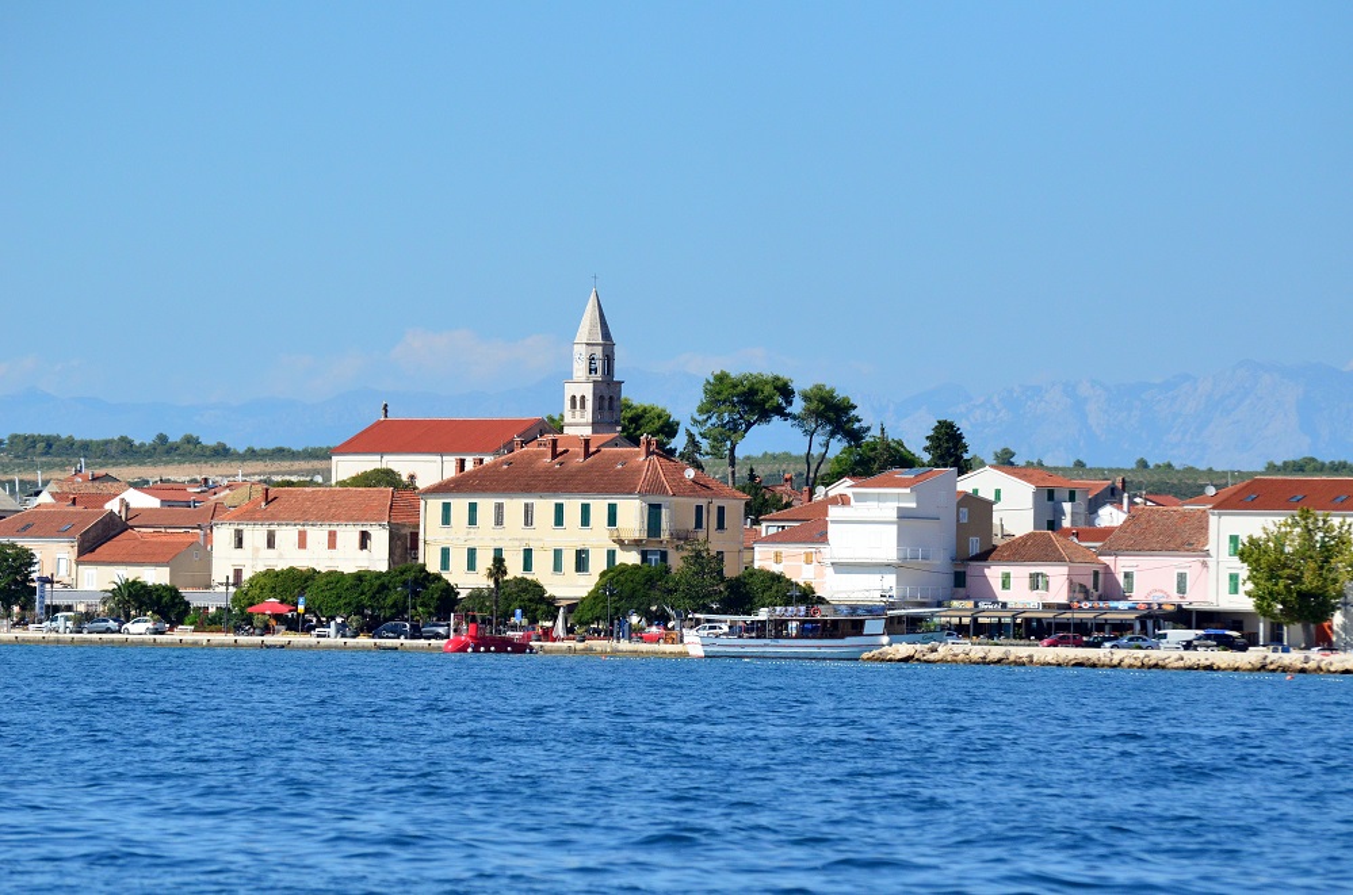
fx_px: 9280
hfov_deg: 8.3
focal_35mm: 248
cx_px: 676
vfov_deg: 5.5
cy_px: 448
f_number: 5.6
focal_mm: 165
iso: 1100
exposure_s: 1/8000
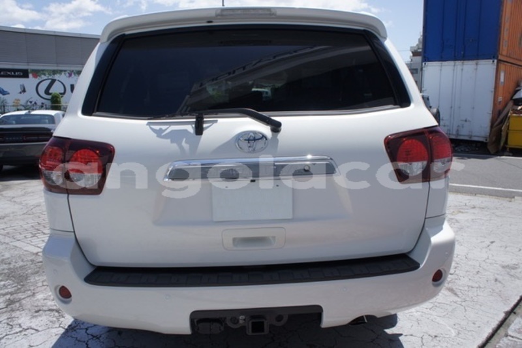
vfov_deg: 47.9
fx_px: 391
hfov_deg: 67.4
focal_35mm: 27
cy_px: 174
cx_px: 261
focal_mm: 18
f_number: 8
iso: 200
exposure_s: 1/500
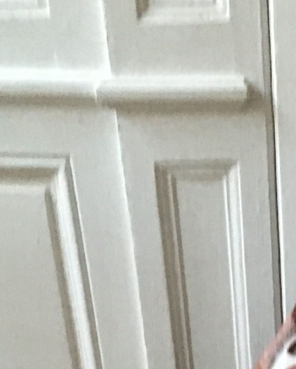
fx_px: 1117
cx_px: 319
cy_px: 475
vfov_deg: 17.7
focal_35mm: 102
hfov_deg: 14.8
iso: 320
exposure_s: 1/17
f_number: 2.2
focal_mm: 4.15
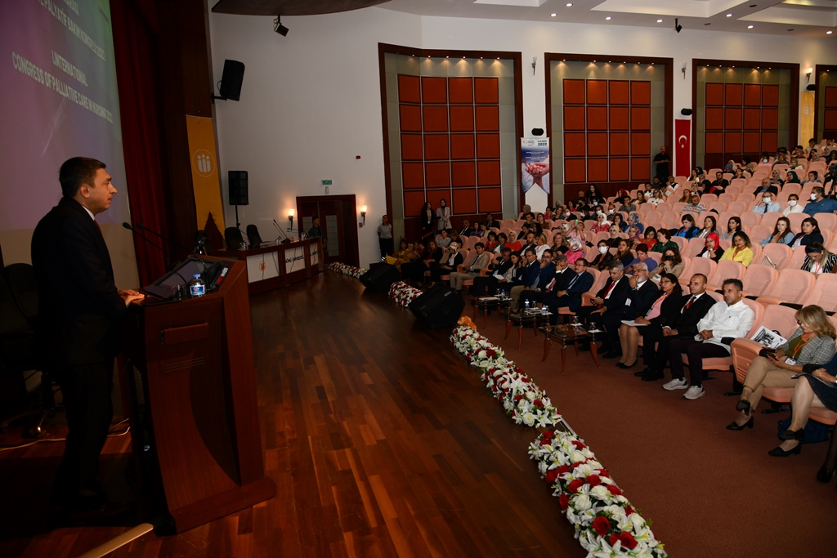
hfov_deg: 73.7
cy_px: 279
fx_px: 558
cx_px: 418
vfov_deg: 53.1
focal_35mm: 24
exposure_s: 1/60
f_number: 5.6
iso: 400
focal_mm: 24
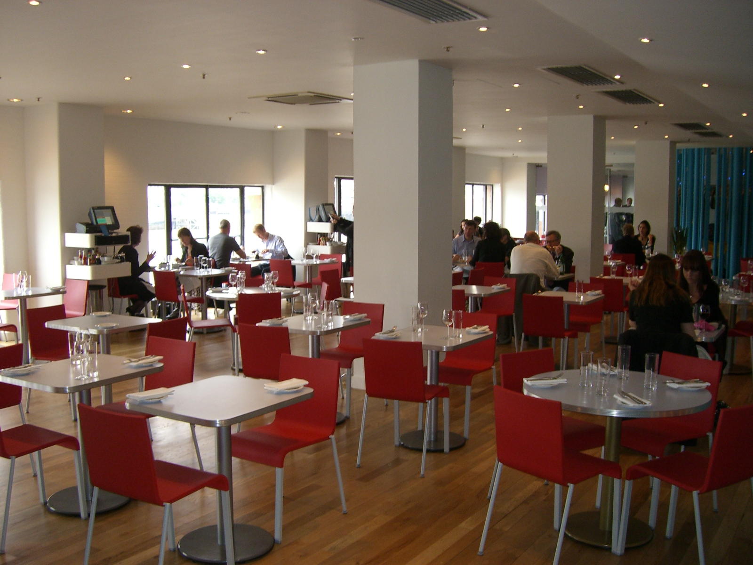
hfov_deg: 49.0
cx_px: 376
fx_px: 827
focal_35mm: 38
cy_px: 282
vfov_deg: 37.7
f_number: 2.7
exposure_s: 1/60
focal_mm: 6.2
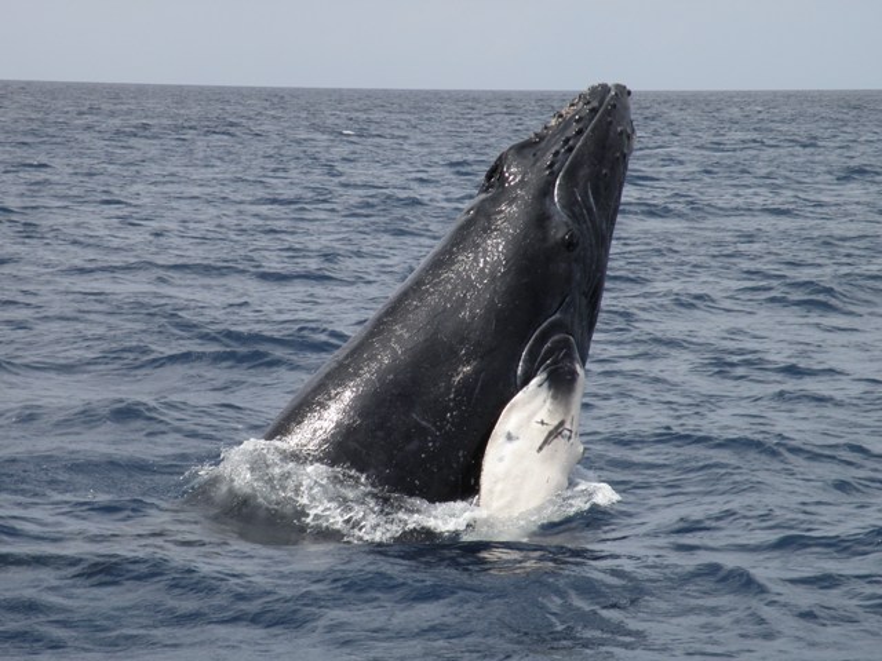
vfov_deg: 11.1
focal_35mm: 134
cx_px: 441
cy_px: 330
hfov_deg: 14.7
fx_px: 3414
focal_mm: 23.89
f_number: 5.6
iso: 64
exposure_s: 1/400
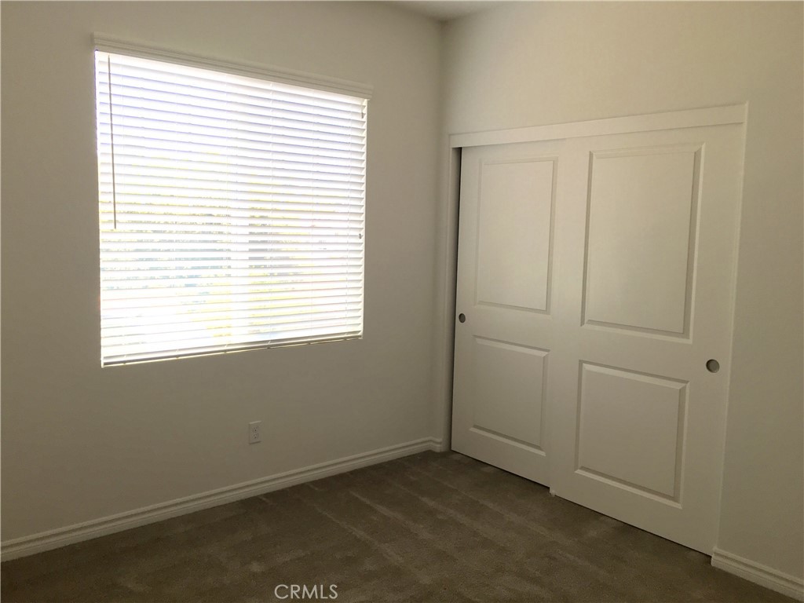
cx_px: 402
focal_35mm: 29
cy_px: 302
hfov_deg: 61.7
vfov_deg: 48.2
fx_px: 674
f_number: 2.2
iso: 40
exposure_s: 1/100
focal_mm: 4.15
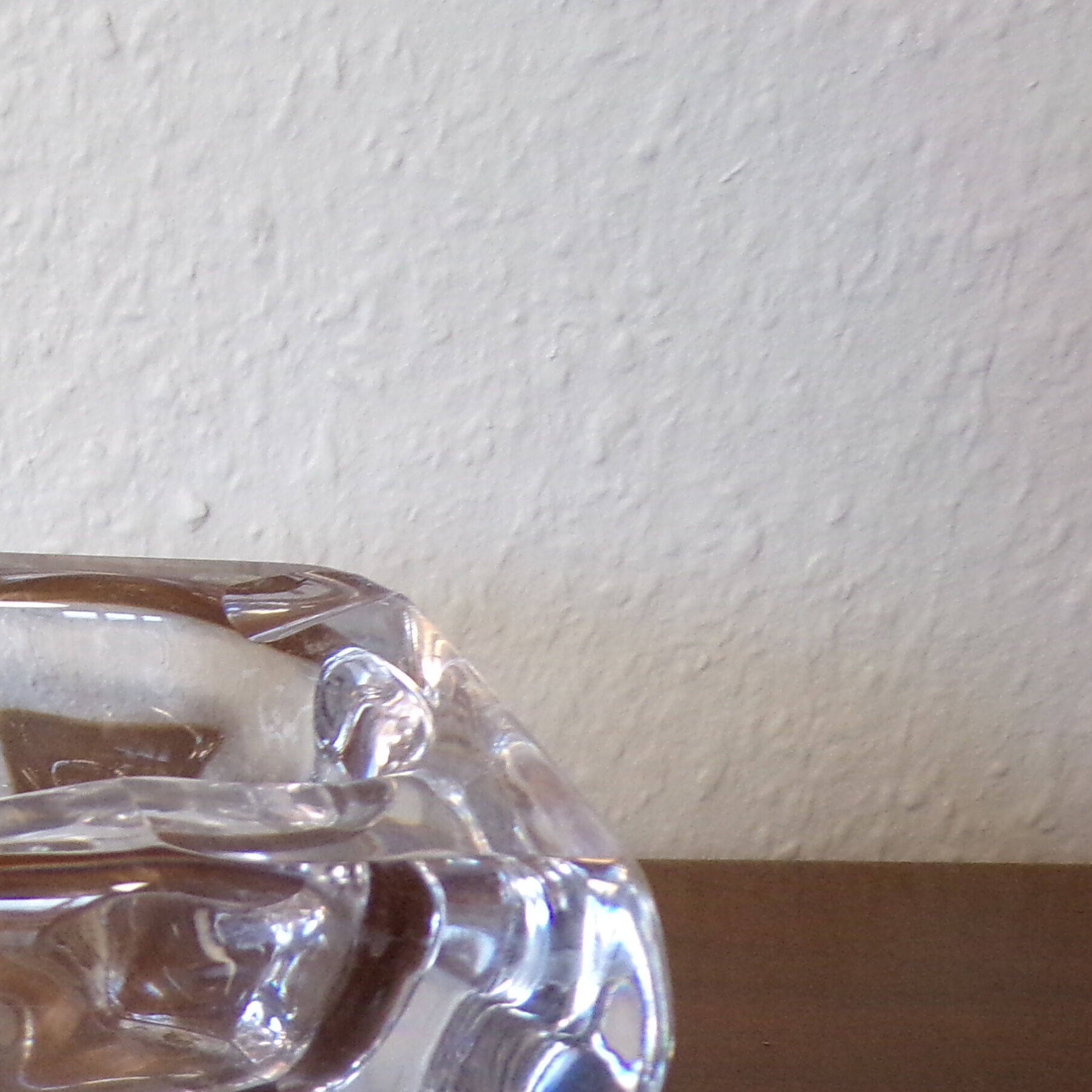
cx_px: -109
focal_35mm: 61
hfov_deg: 26.0
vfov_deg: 27.6
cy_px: 860
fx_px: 2177
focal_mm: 4.3
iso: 200
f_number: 3
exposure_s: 1/26
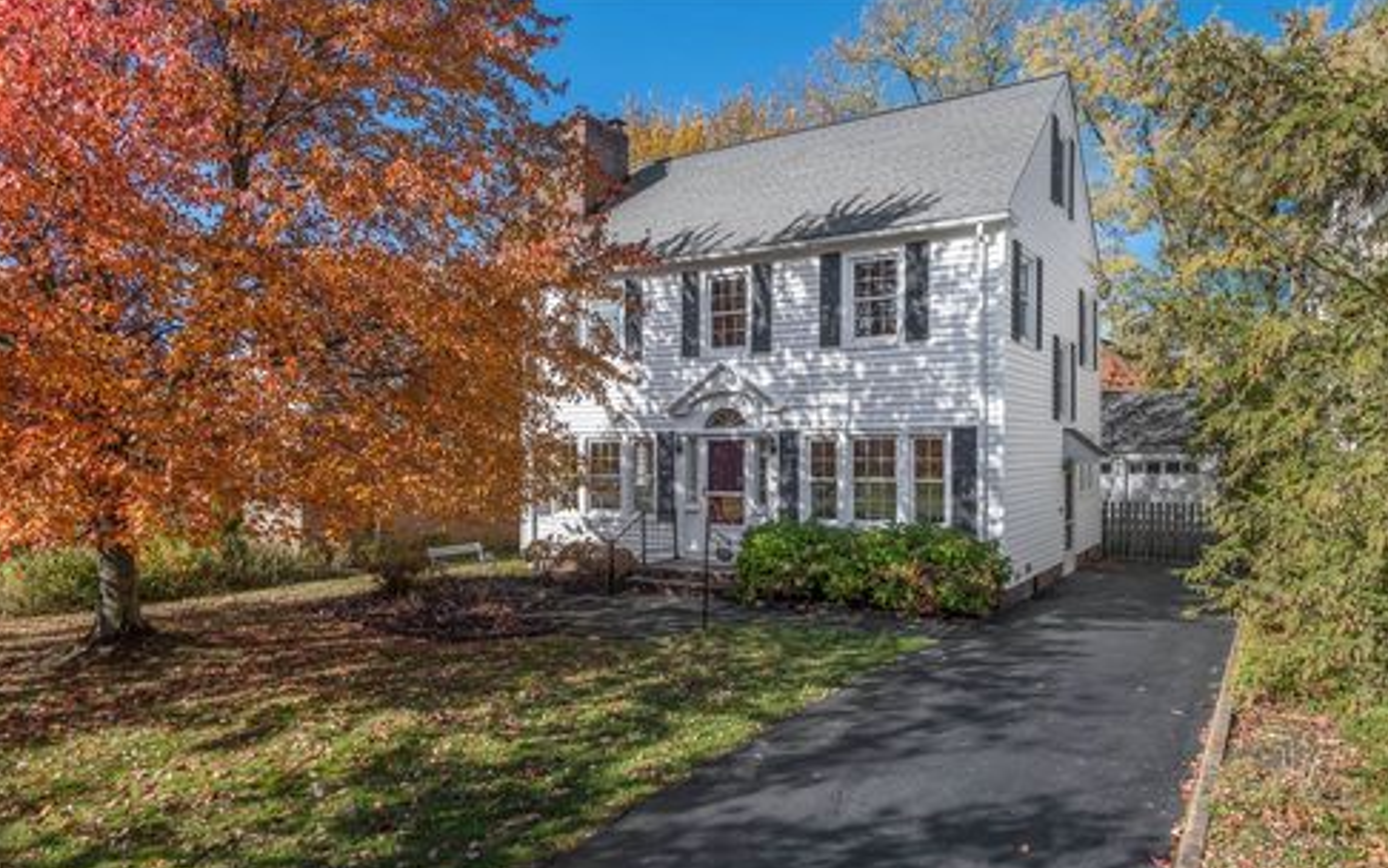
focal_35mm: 22
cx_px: 697
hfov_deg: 79.6
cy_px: 467
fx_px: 832
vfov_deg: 55.0
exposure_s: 1/320
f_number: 9
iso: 200
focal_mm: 21
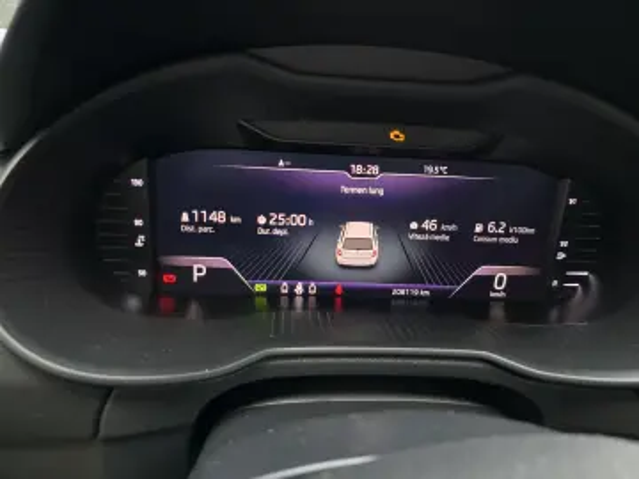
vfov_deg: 58.9
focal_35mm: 23
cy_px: 240
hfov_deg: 73.9
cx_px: 320
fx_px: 425
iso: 640
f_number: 1.7
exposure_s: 1/33.6
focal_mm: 6.3
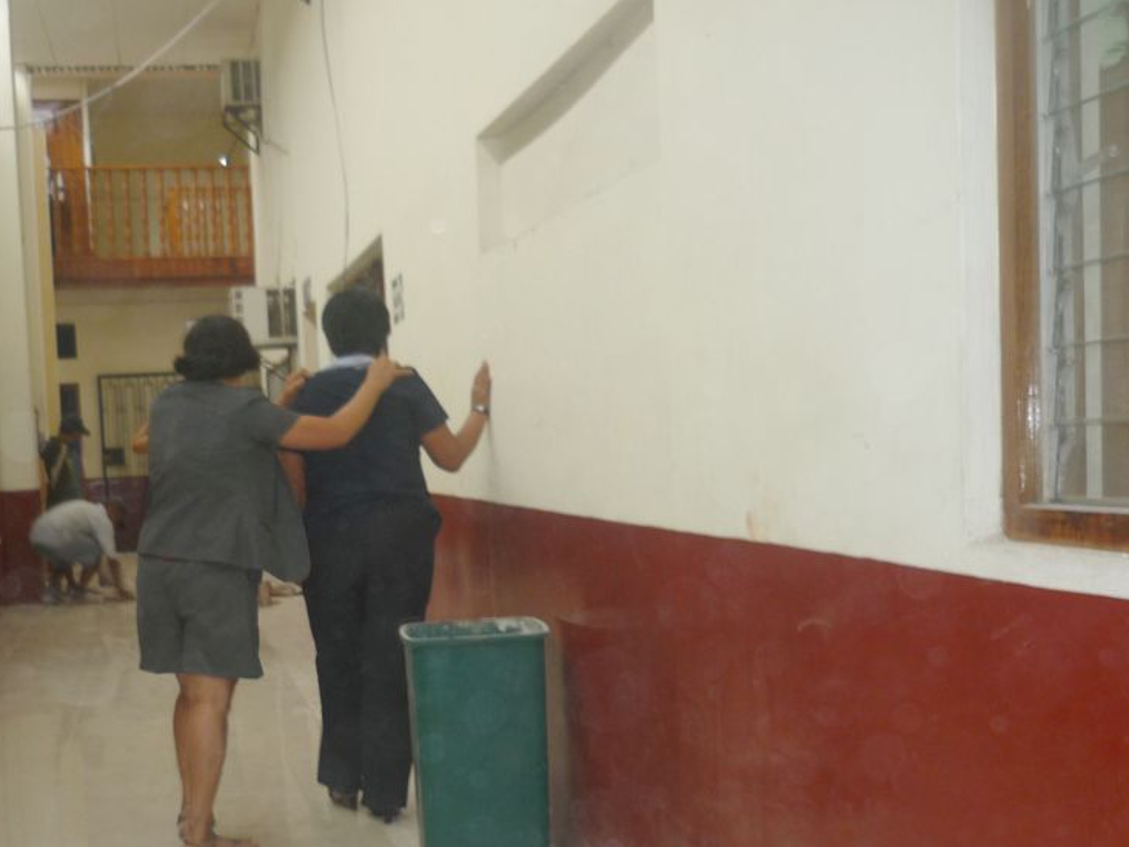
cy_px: 574
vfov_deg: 31.9
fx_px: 1468
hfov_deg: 41.8
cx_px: 427
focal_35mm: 45
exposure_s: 1/30
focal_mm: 5.5
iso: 100
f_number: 2.8
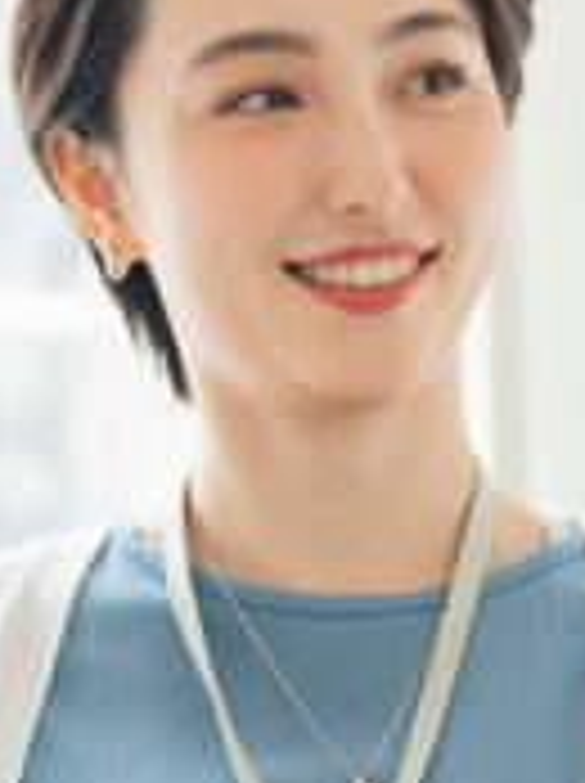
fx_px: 4495
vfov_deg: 9.9
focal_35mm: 199
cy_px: 598
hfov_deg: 7.4
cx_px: 238
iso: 800
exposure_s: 1/250
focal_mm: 50
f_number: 2.8
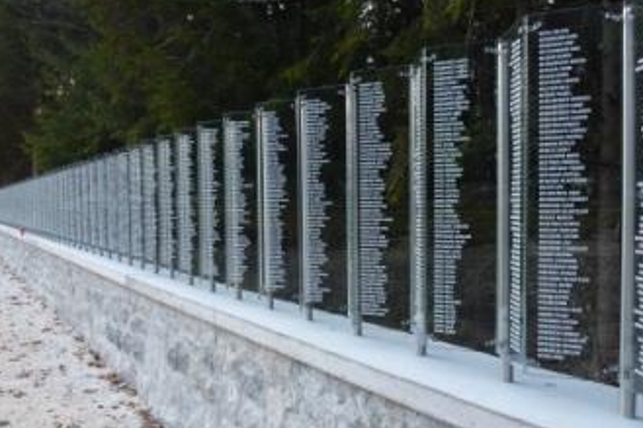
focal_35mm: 34
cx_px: 338
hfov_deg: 55.8
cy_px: 242
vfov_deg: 38.8
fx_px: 607
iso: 200
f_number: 3.3
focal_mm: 4.3
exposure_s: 1/60
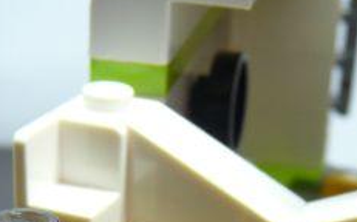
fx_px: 1001
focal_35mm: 103
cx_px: 257
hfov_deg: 20.1
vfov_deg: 11.9
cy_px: 375
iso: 100
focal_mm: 4.6
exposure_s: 1/30
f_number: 2.8
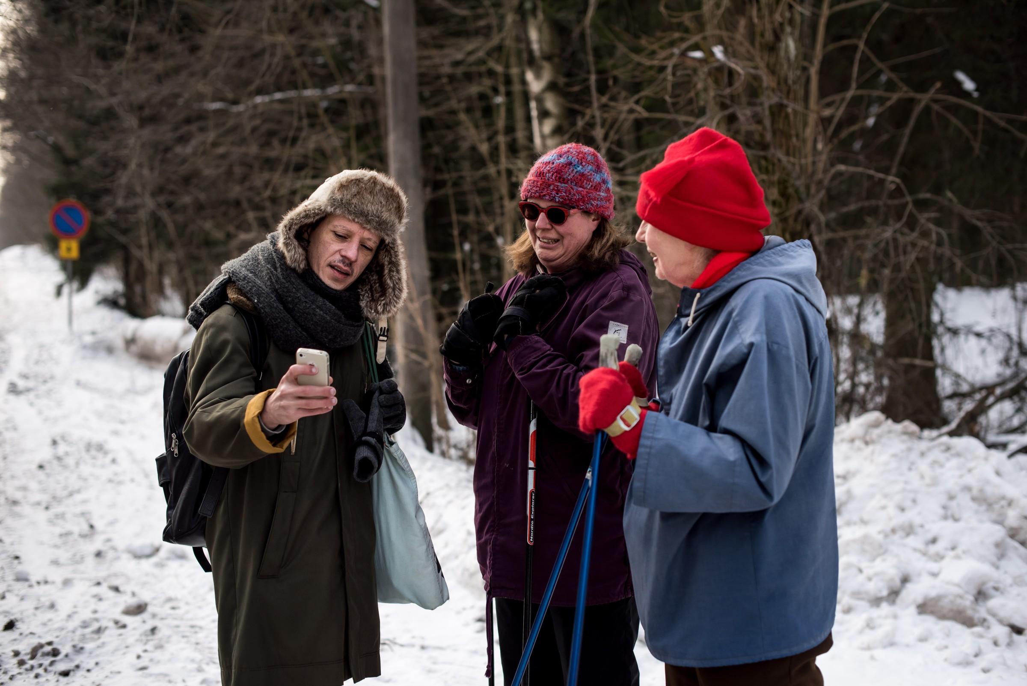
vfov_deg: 27.0
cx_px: 514
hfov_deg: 39.6
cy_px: 343
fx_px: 1427
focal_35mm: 50
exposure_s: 1/2500
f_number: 2.8
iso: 250
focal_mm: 50
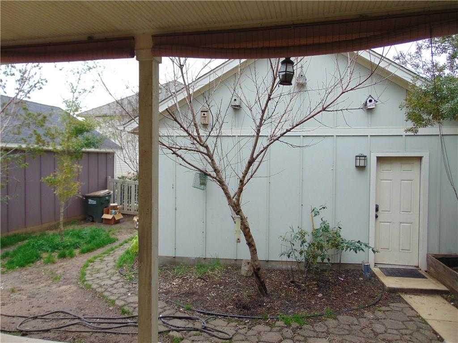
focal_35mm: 25
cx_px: 229
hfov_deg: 69.4
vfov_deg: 54.9
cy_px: 172
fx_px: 331
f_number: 3
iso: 80
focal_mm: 4.5
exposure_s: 1/200
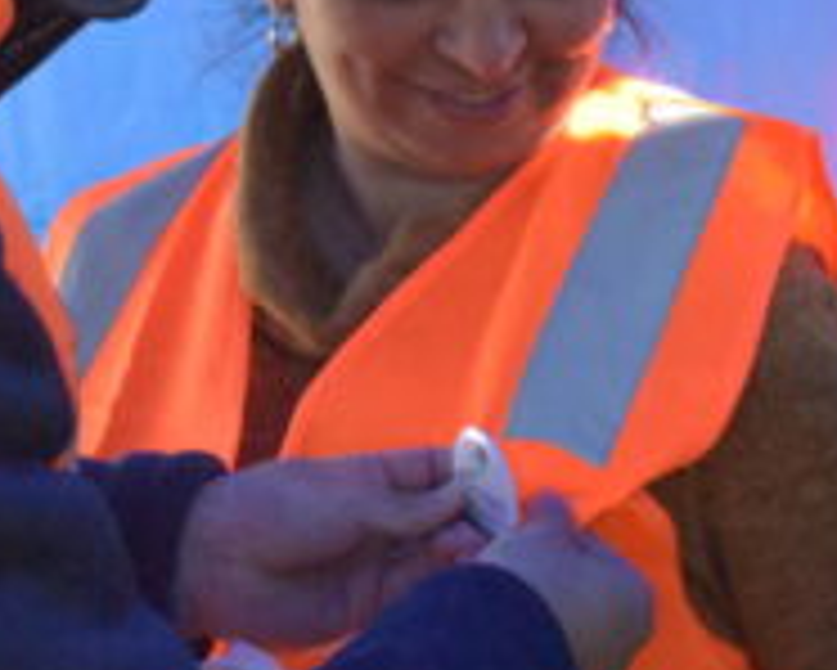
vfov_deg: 12.1
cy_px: 7
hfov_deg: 15.3
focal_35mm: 126
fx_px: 3123
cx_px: 454
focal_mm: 26
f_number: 7.1
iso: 12800
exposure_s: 1/2000
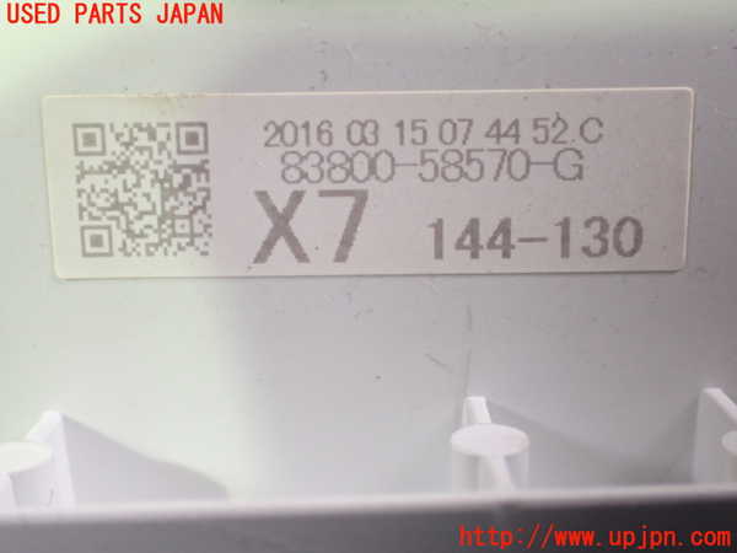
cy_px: 276
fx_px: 937
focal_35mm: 44
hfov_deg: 42.9
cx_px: 368
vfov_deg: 32.9
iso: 800
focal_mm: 7.84
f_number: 2.9
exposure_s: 1/40
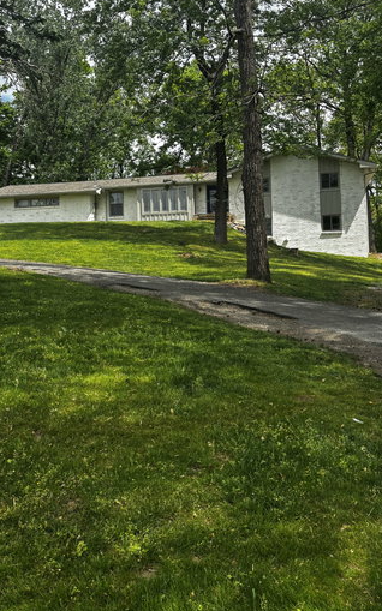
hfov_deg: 34.3
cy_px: 257
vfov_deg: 52.5
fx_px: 616
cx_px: 151
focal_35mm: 37
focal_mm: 5.96
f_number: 1.6
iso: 50
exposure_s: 1/1437
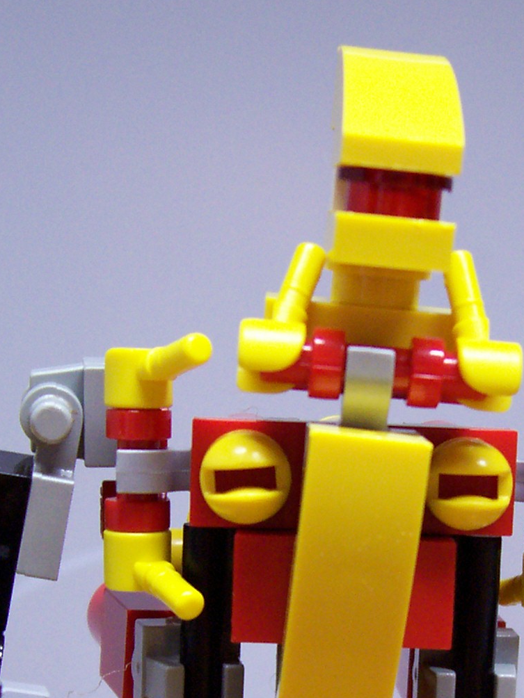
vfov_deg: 24.3
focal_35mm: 78
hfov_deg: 18.8
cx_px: 388
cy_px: 633
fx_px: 1574
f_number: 2.7
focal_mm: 5.6
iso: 160
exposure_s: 1/23.6
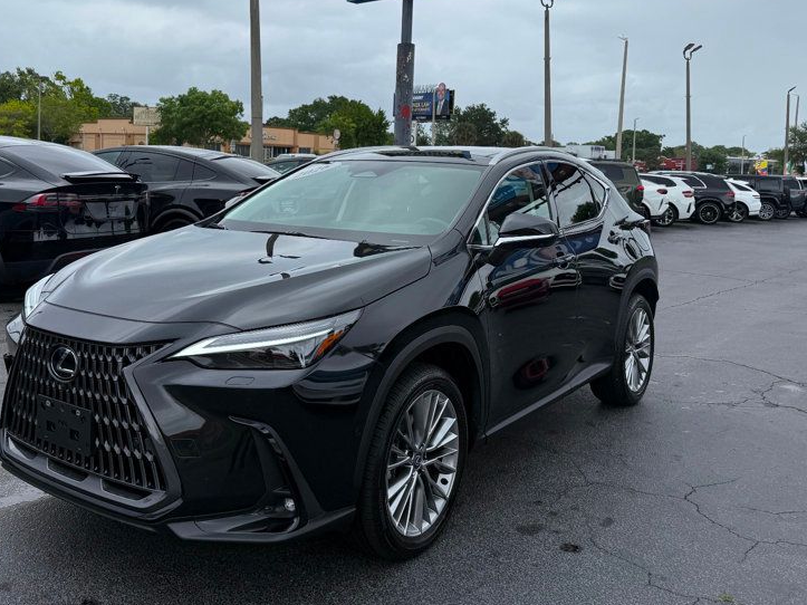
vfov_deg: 41.2
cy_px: 199
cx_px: 343
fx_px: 793
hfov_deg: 53.7
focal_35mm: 34
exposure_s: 1/5714
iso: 80
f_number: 1.78
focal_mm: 6.76
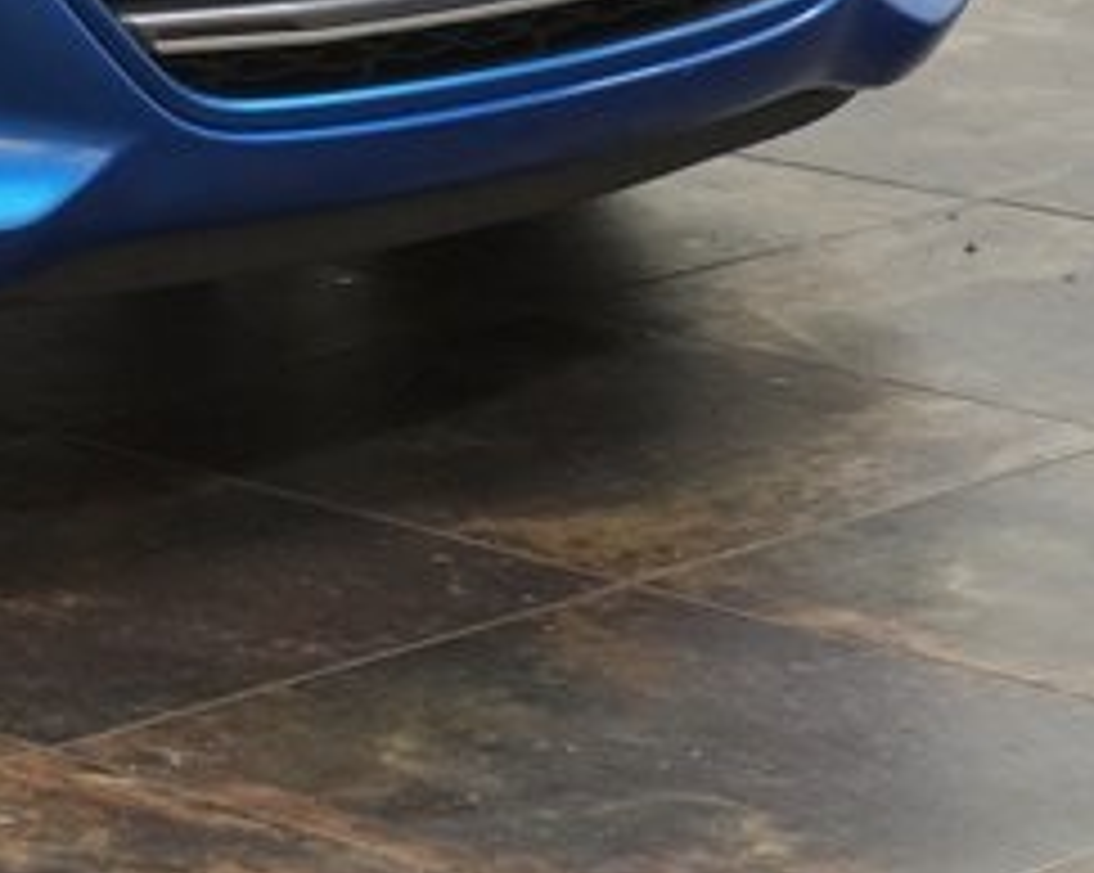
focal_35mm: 196
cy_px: -466
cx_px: -981
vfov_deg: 7.7
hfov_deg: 9.3
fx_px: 6340
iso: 2000
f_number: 6.3
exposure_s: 1/60
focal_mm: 33
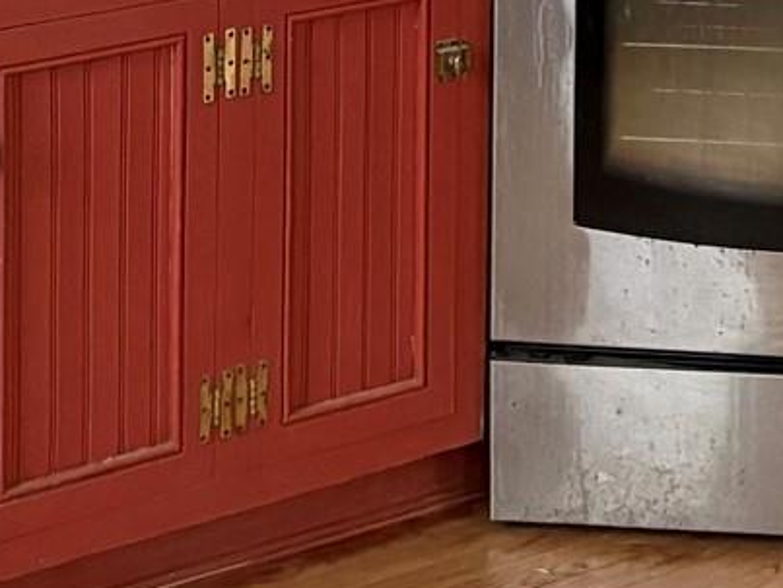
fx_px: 2988
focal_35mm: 132
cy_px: -627
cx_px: 698
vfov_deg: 10.3
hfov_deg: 14.8
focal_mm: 5.96
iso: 400
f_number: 1.6
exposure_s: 1/60
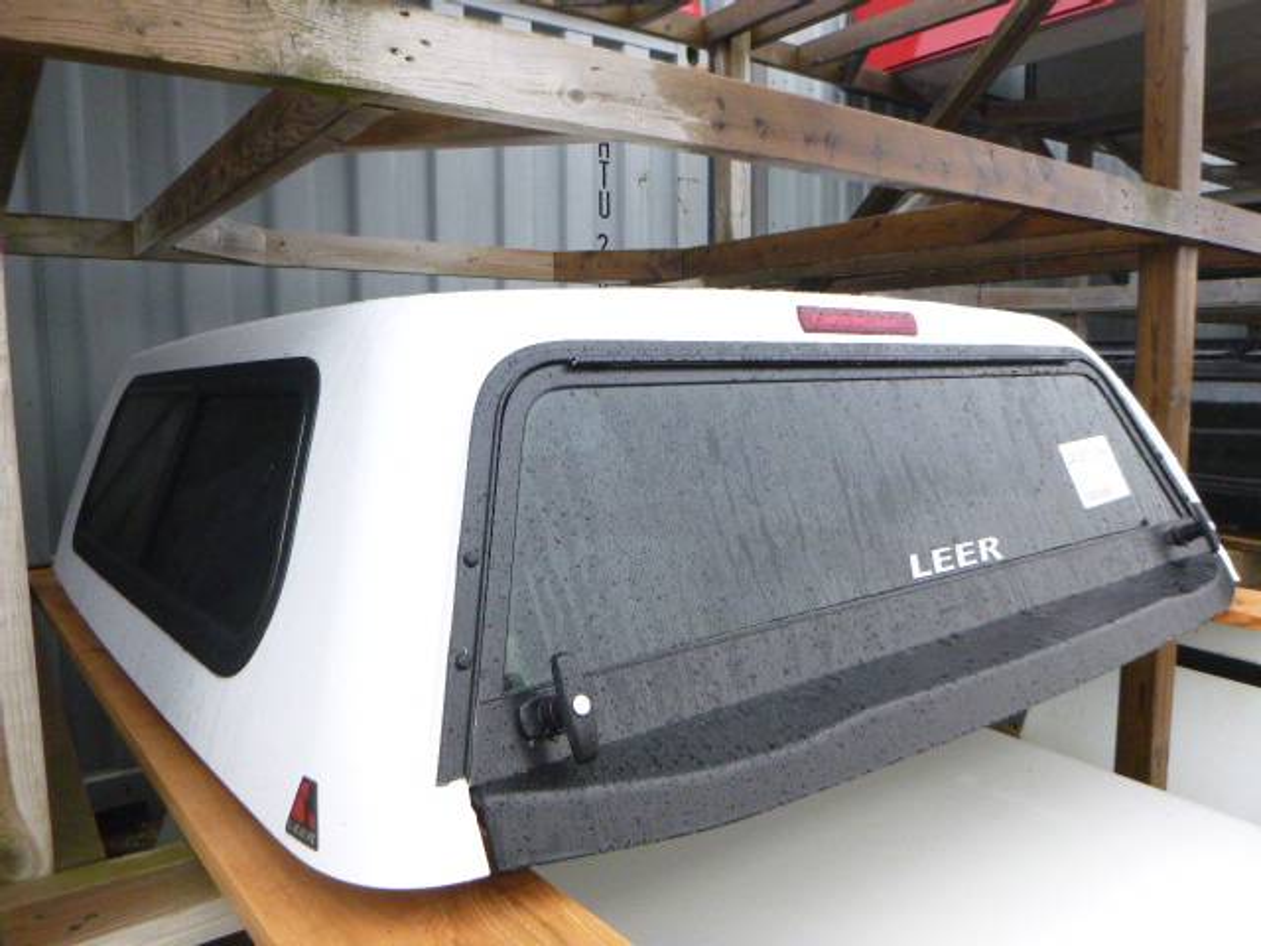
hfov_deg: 69.4
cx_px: 630
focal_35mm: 25
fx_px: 911
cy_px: 473
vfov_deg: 54.9
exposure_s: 1/60
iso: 320
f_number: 3.9
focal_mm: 4.5
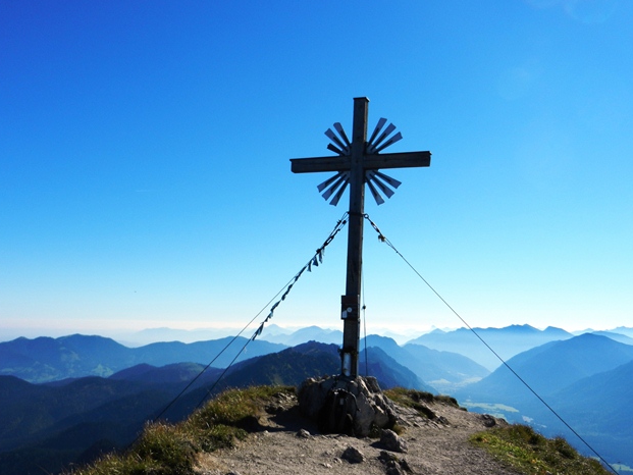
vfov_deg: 41.8
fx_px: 622
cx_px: 311
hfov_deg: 53.9
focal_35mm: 34
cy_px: 236
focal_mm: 5.9
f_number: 7.6
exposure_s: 1/640
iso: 160
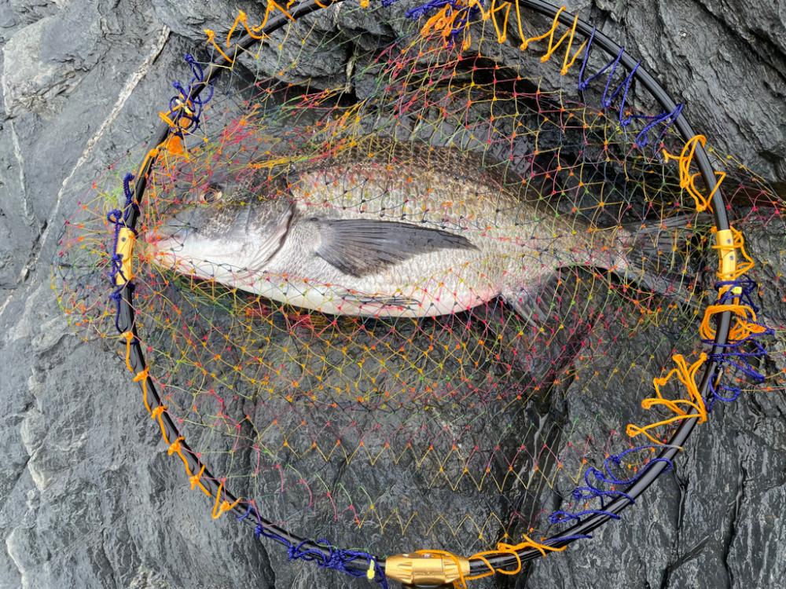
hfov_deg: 67.3
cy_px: 294
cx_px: 393
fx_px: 590
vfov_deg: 53.1
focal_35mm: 26
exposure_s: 1/292
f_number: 1.6
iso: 32
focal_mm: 4.2
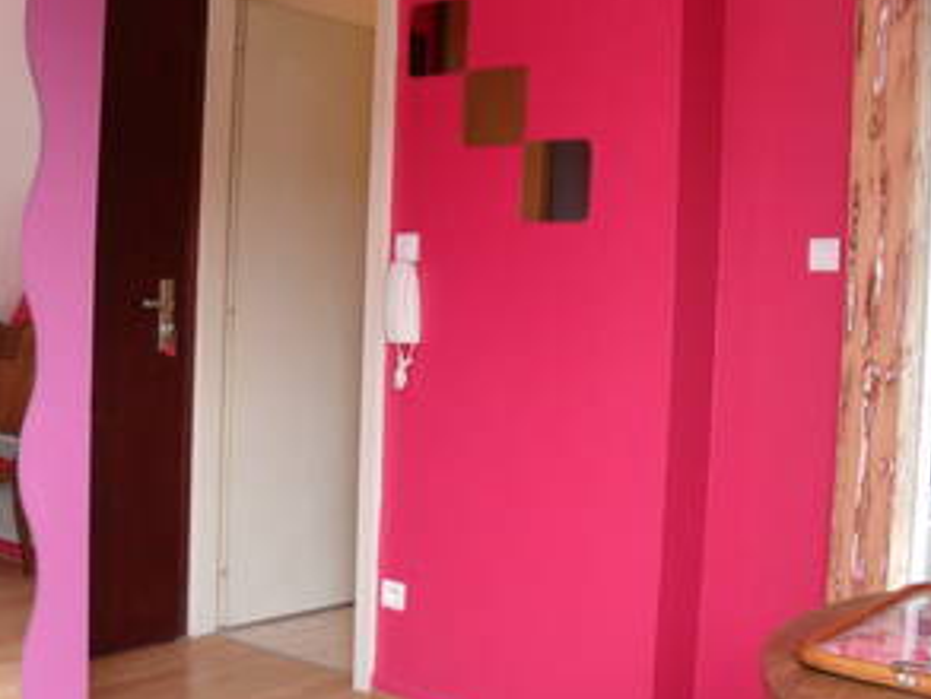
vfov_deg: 33.6
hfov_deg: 43.8
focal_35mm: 43
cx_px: 442
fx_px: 1157
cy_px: 353
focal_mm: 6.3
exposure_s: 1/15
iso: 200
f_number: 3.2
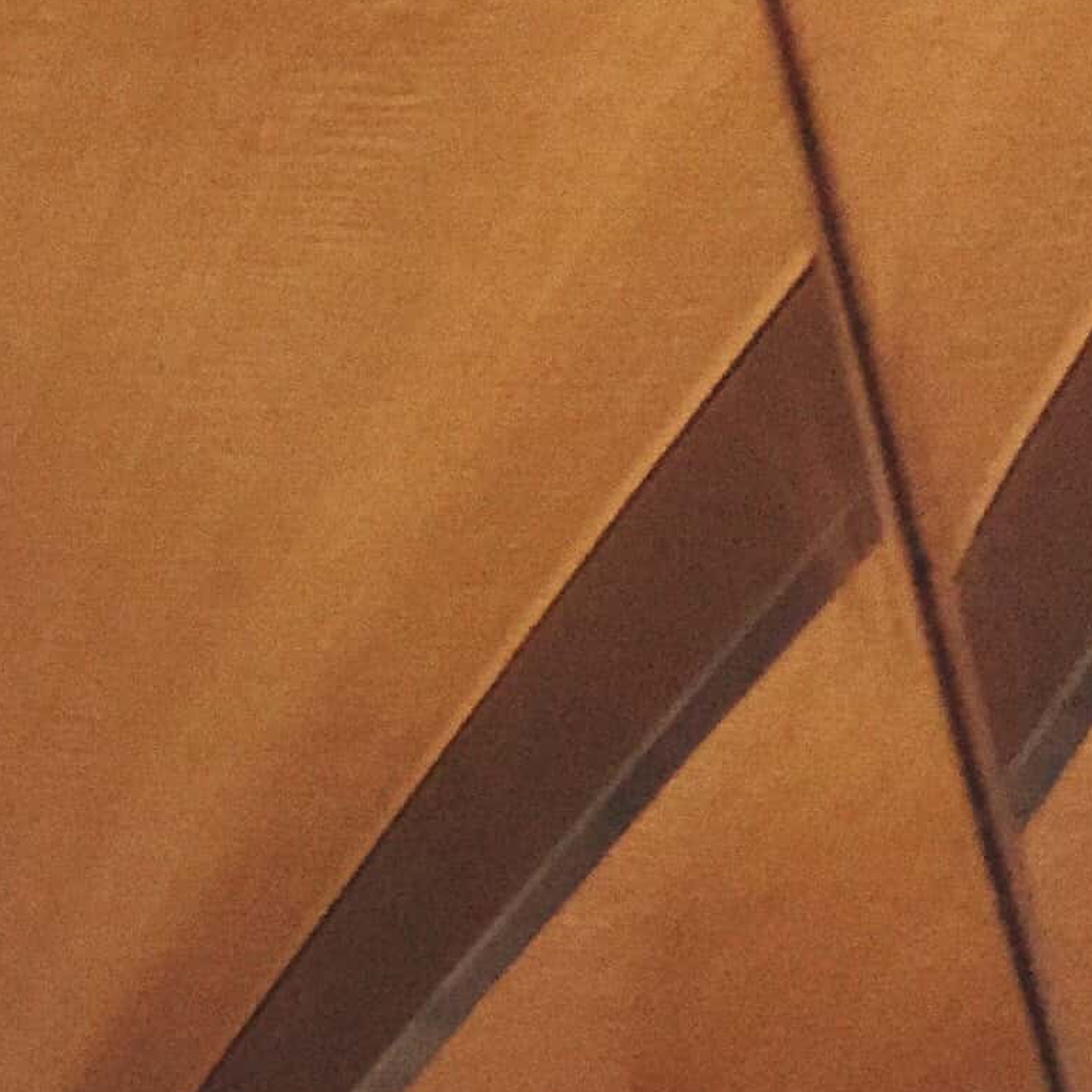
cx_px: -802
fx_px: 3890
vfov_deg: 15.9
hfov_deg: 14.3
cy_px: 799
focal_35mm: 109
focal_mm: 4.15
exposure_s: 1/15
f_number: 2.2
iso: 250
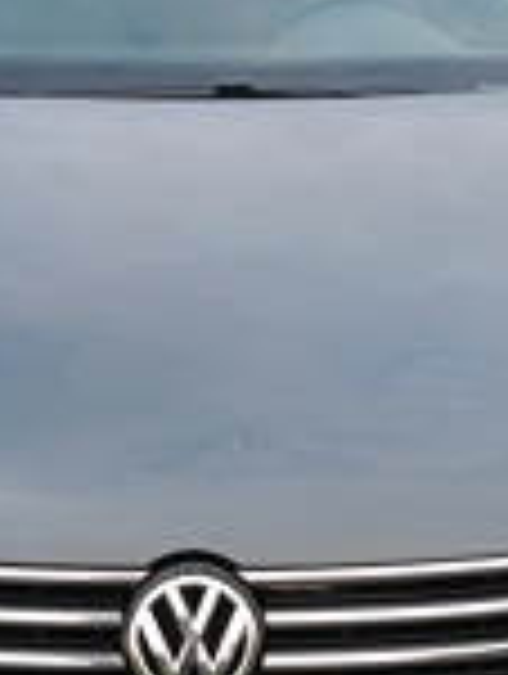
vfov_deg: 26.6
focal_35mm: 72
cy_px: 522
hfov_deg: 20.5
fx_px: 1405
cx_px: 189
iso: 80
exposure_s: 1/33.3
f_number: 1.8
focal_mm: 3.98
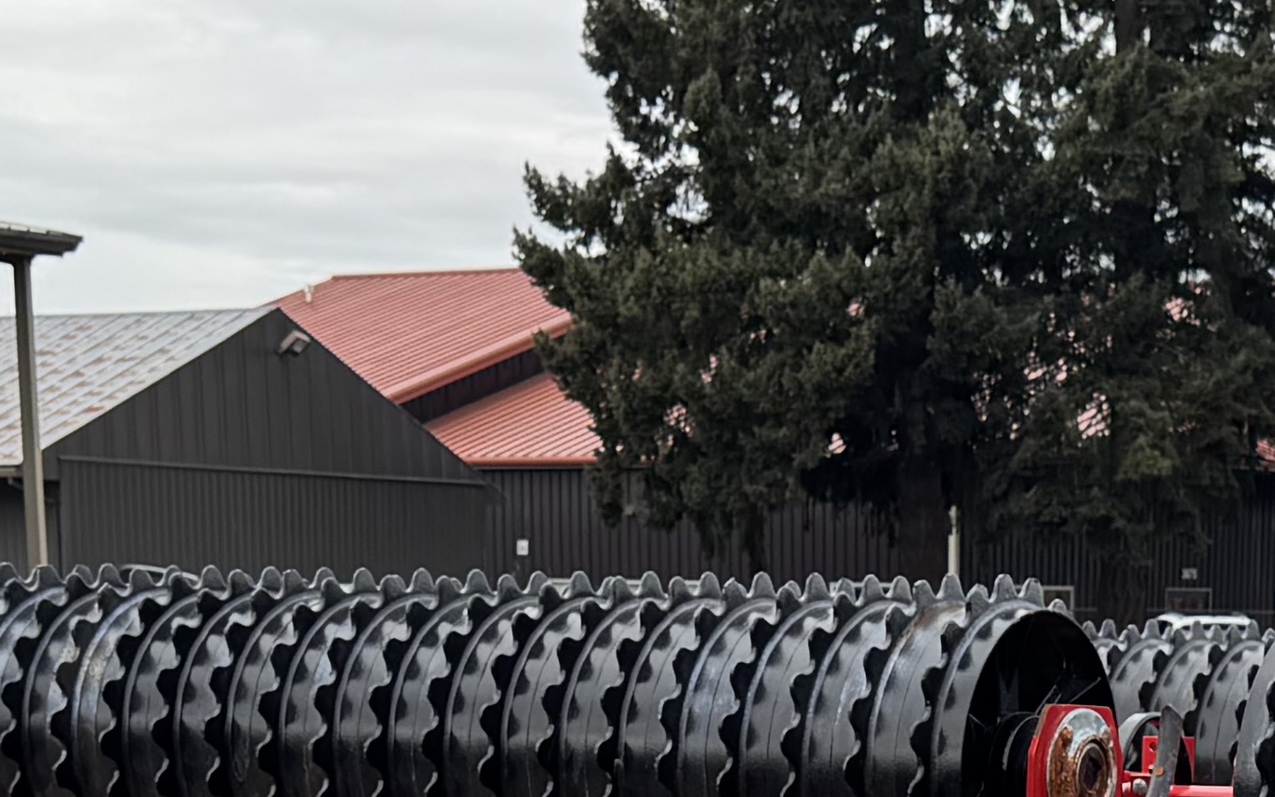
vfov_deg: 11.3
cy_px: 1515
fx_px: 3683
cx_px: 977
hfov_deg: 19.5
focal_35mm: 106
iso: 80
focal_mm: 6.76
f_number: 1.78
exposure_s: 1/664
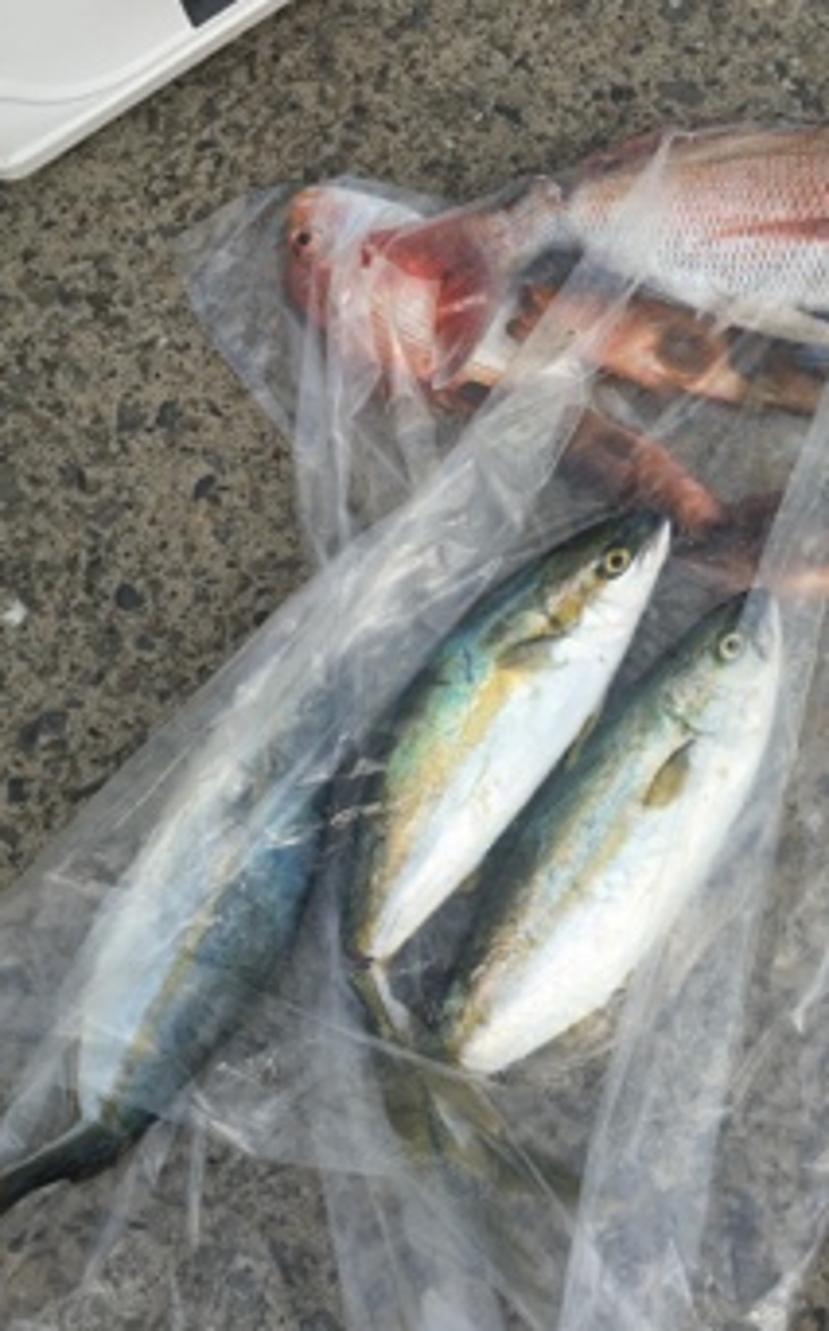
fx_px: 1305
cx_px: 467
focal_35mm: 36
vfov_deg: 54.0
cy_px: 619
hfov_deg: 35.2
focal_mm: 4.15
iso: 25
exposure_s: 1/1183
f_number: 2.2
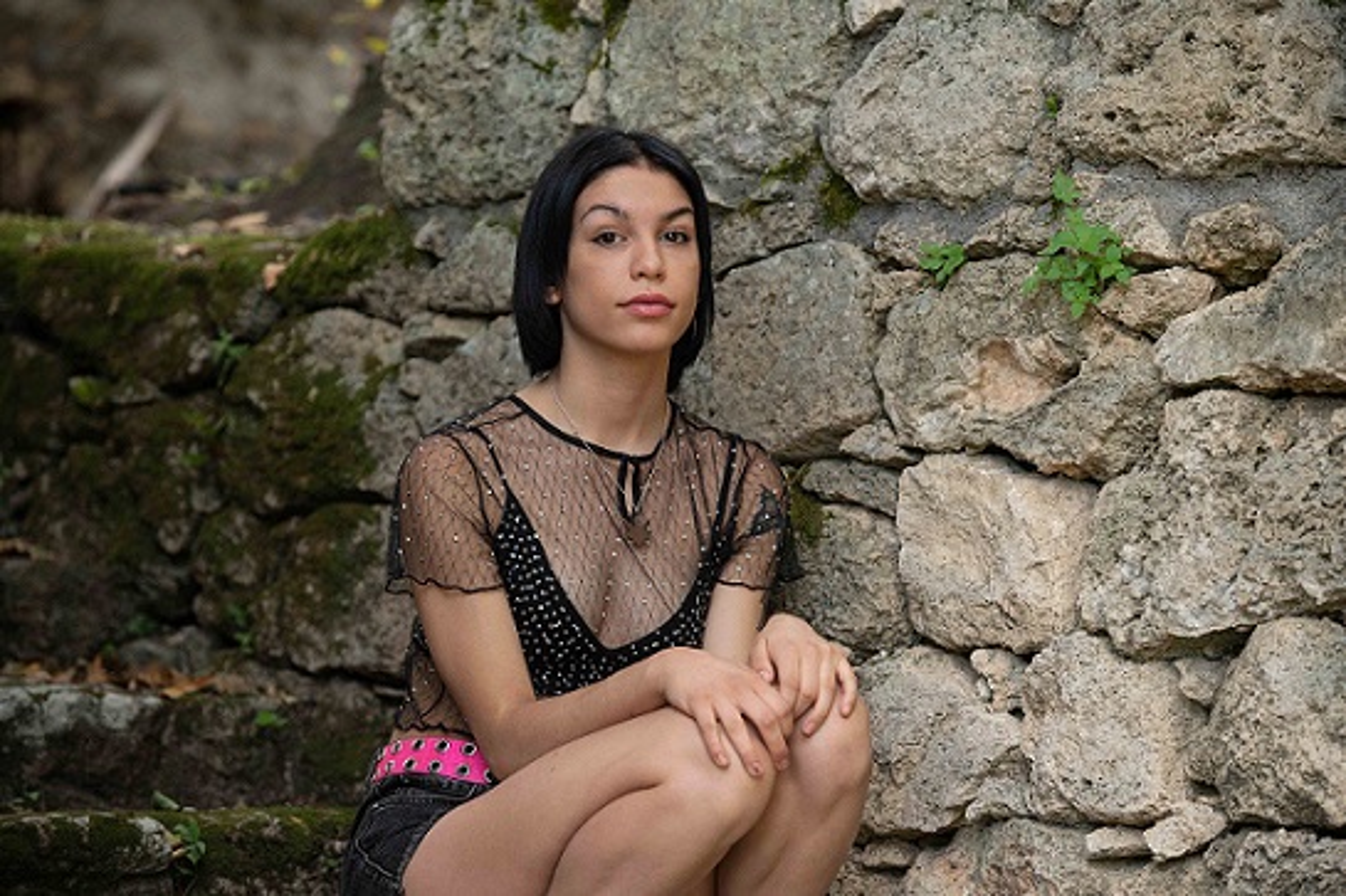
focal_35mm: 135
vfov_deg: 10.2
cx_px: 673
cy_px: 448
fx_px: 5046
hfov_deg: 15.2
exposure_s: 1/80
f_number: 2.8
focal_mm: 135
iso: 400
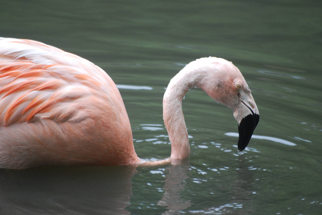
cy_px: 108
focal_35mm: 450
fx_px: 4030
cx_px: 161
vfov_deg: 3.1
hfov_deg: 4.6
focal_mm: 300
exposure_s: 1/100
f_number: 5.6
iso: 400
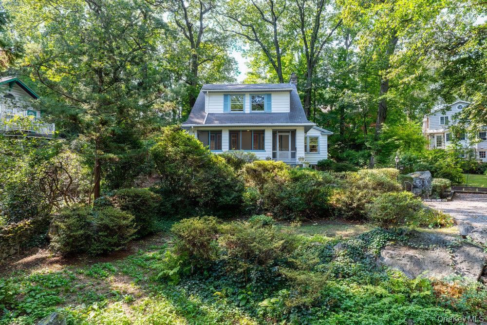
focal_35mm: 24
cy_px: 162
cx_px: 244
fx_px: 325
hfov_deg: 73.7
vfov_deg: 53.1
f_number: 8
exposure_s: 1/2000
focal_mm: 24
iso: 800
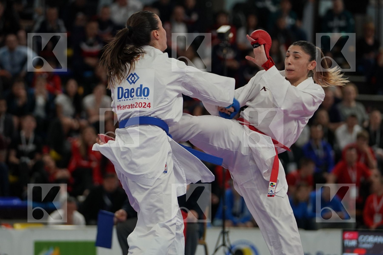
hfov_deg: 9.6
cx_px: 192
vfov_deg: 6.4
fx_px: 2277
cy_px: 128
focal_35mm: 214
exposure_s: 1/1000
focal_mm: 143
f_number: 2.8
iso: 1250
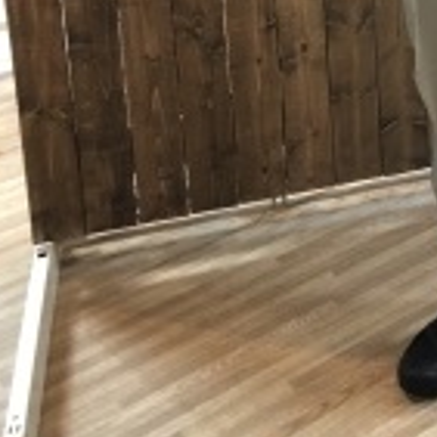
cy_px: -169
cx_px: 494
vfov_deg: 19.9
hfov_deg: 21.0
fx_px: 1114
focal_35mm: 78
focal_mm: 3.99
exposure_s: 1/17
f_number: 1.8
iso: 64
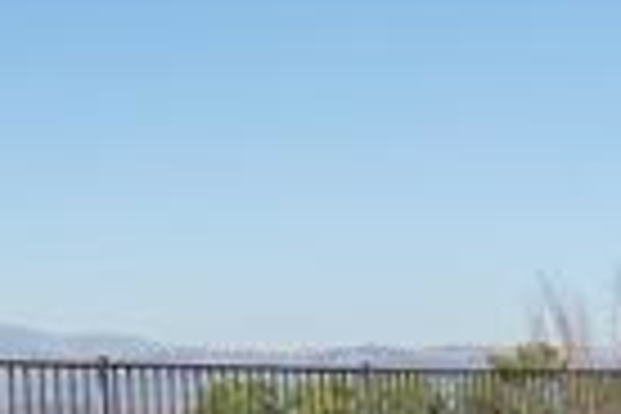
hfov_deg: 16.1
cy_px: 367
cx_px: -9
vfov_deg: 10.9
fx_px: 2155
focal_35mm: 125
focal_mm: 16.8
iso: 125
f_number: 8
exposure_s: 1/320
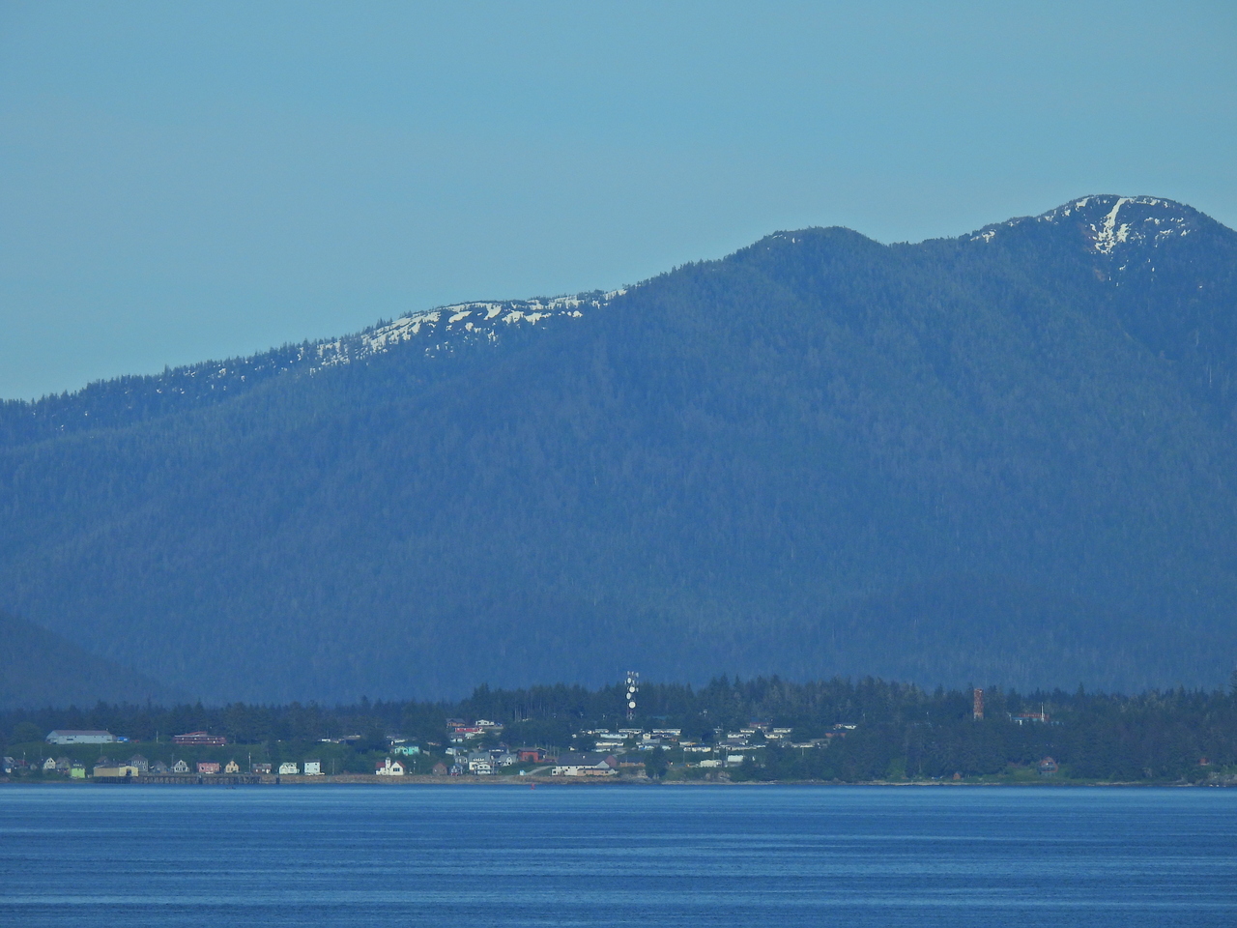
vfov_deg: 3.0
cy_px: 464
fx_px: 17867
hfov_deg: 4.0
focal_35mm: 500
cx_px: 618
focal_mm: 89.2
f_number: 5
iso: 100
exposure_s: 1/1000
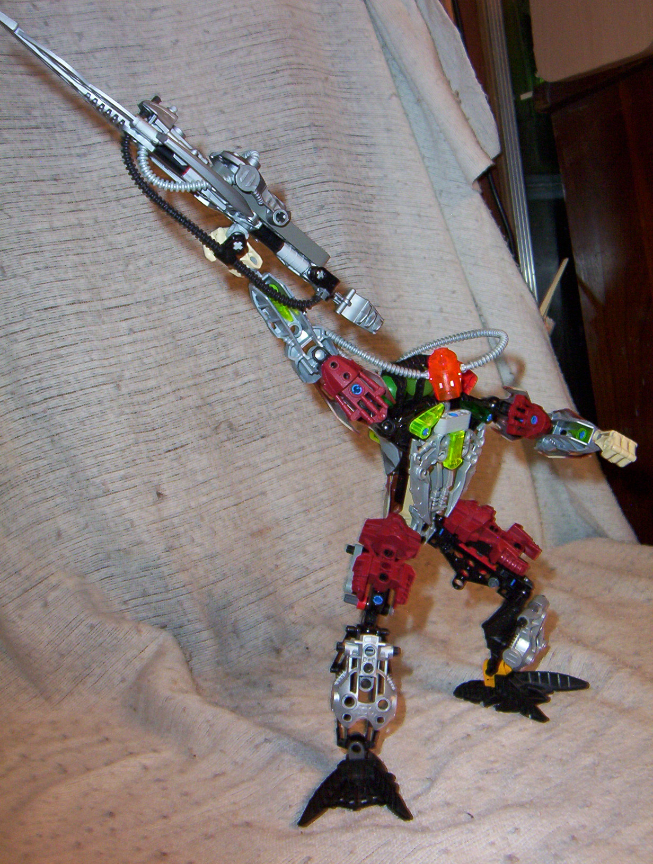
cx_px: 326
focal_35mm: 36
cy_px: 432
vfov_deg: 51.2
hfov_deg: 39.8
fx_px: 902
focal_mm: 5.54
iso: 140
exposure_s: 1/30
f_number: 2.76
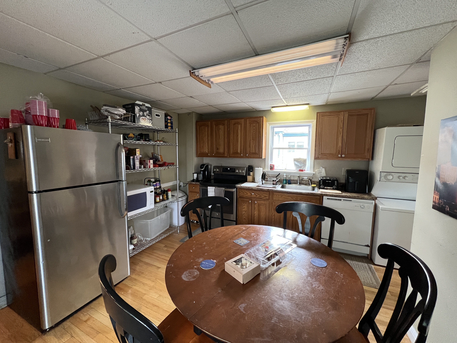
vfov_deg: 89.9
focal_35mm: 13
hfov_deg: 106.2
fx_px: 172
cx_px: 228
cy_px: 172
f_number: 1.8
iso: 320
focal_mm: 1.57
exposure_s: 1/60
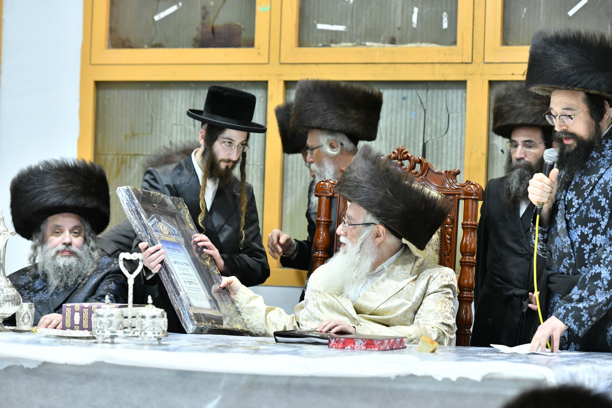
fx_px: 2125
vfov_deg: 11.0
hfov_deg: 16.4
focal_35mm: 125
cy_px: 204
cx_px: 306
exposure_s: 1/125
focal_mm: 125
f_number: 4.5
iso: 1600
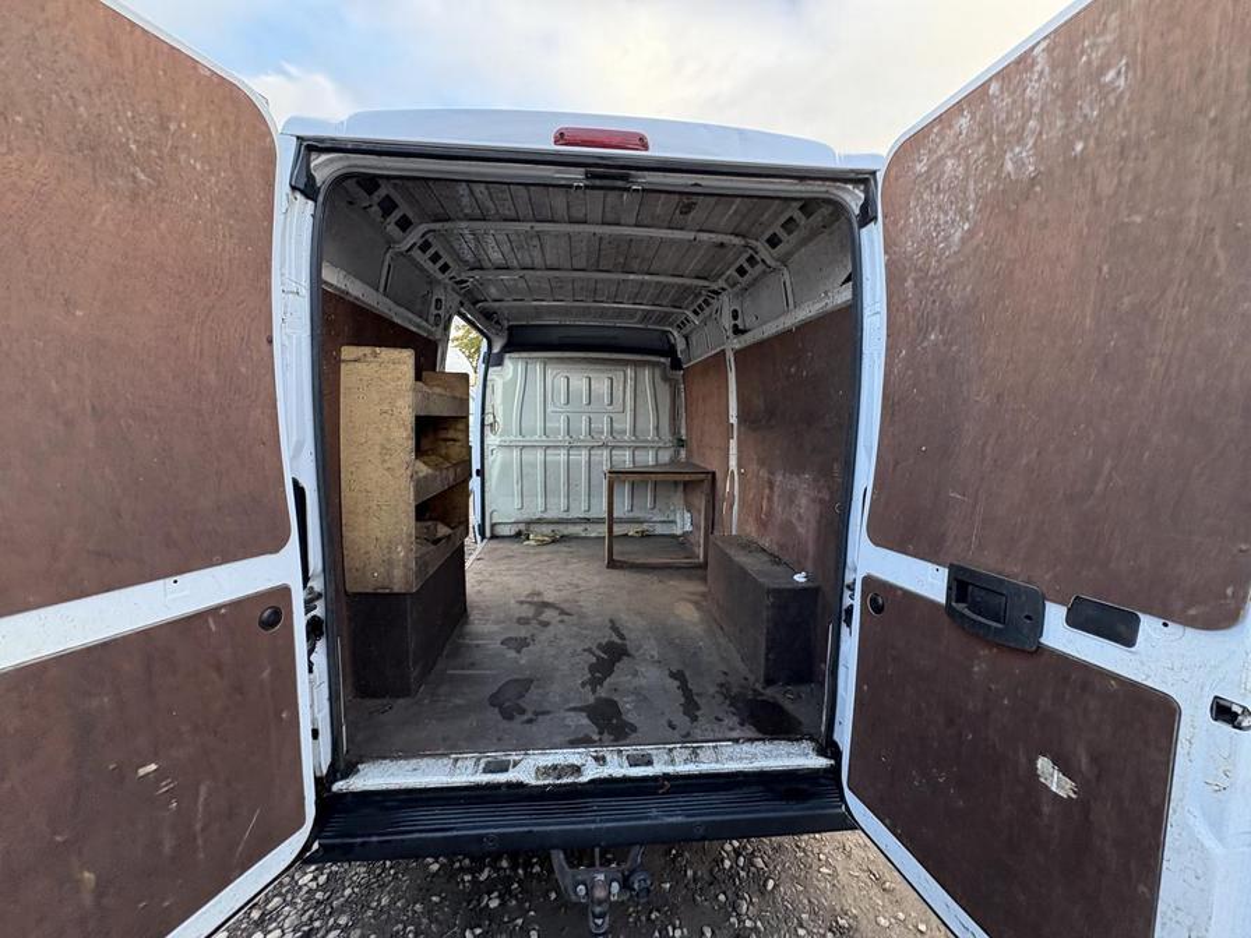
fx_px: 506
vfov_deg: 85.7
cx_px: 626
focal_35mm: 14
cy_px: 469
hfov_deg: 102.1
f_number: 2.2
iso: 160
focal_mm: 2.22
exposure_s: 1/99
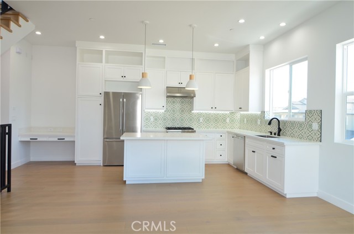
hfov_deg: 73.8
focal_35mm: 24
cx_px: 177
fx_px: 236
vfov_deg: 52.9
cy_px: 117
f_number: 11
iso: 320
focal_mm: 16
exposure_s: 1/20
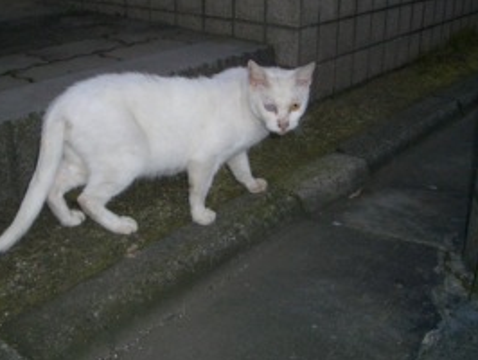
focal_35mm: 46
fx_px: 636
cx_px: 190
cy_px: 147
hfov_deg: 41.0
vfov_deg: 31.5
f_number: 4.3
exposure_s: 1/60
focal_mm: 5.8
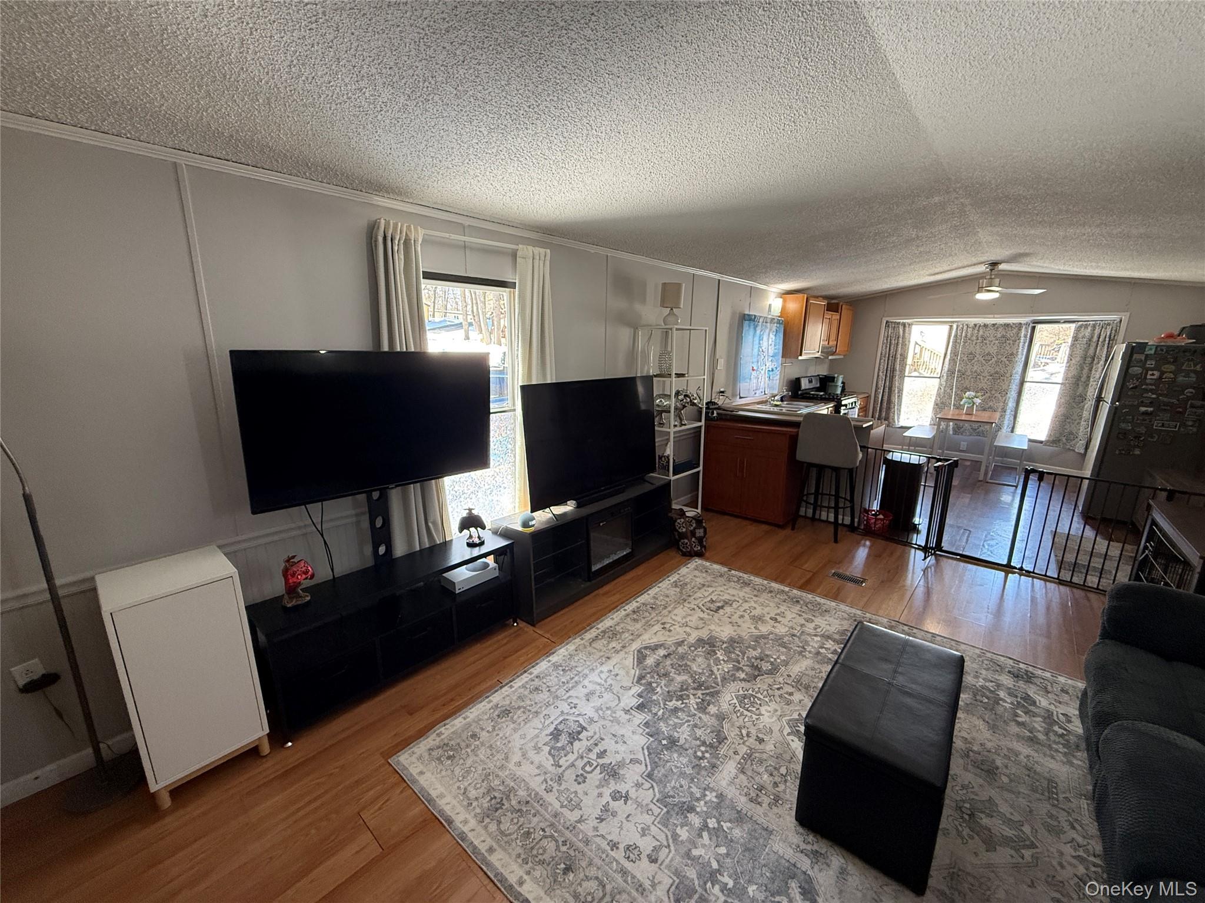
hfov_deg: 102.1
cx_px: 602
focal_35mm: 14
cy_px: 452
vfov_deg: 85.7
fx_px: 487
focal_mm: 2.22
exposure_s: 1/99
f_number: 2.2
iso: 320
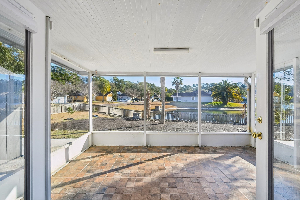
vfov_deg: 77.3
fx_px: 125
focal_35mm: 15
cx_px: 150
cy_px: 100
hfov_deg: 100.4
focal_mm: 10
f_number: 8
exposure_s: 1/125
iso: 400
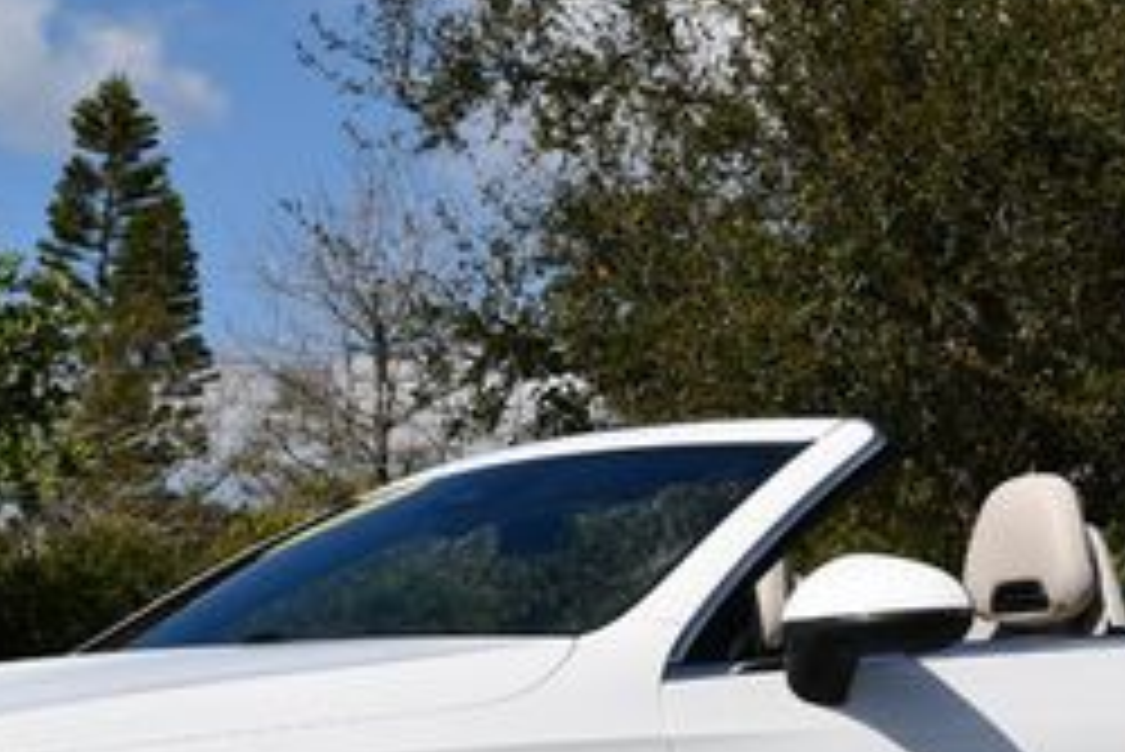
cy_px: 684
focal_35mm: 123
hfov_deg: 16.6
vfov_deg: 11.1
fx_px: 3846
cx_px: 544
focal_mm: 24
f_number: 10
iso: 100
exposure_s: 1/400
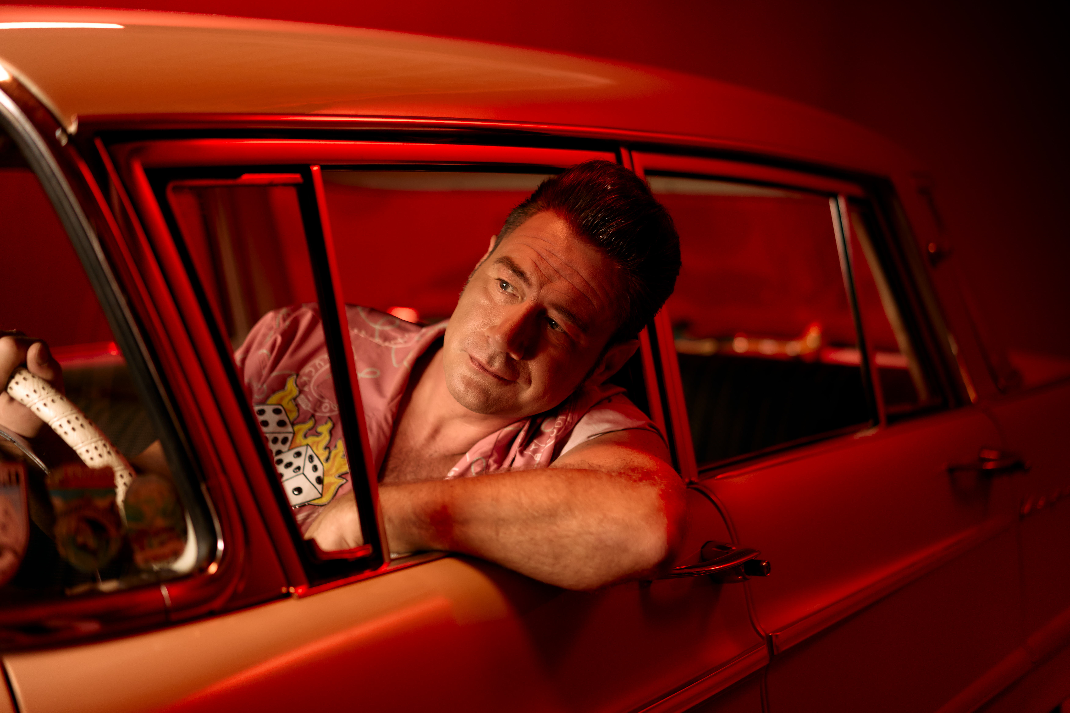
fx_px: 1635
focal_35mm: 55
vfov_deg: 24.6
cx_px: 535
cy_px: 356
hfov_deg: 36.2
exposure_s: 1/125
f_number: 1.8
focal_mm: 55
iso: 400
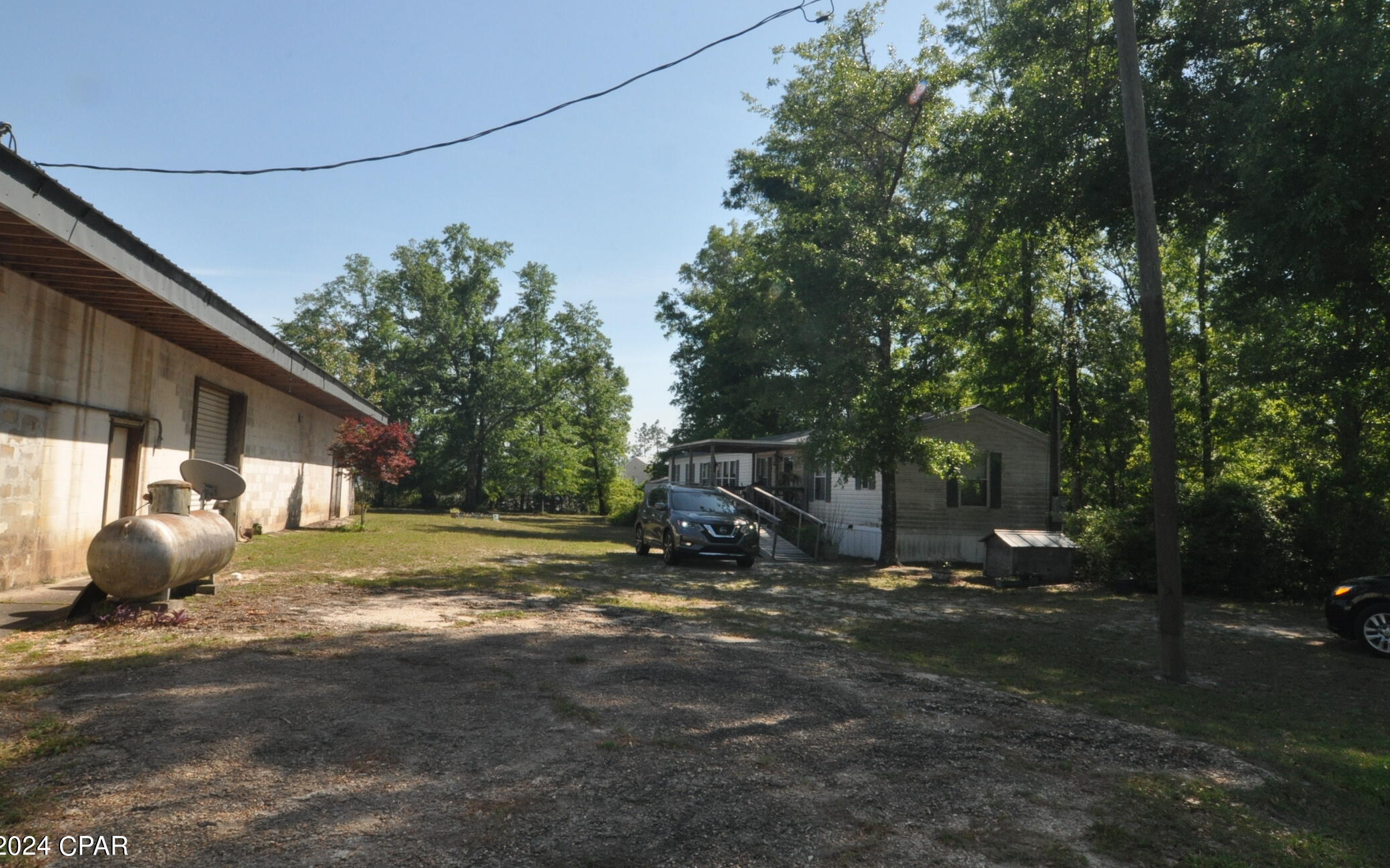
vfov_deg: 55.0
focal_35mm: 22
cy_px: 413
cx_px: 685
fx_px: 833
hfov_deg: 79.6
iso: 800
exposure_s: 1/200
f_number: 16
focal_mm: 14
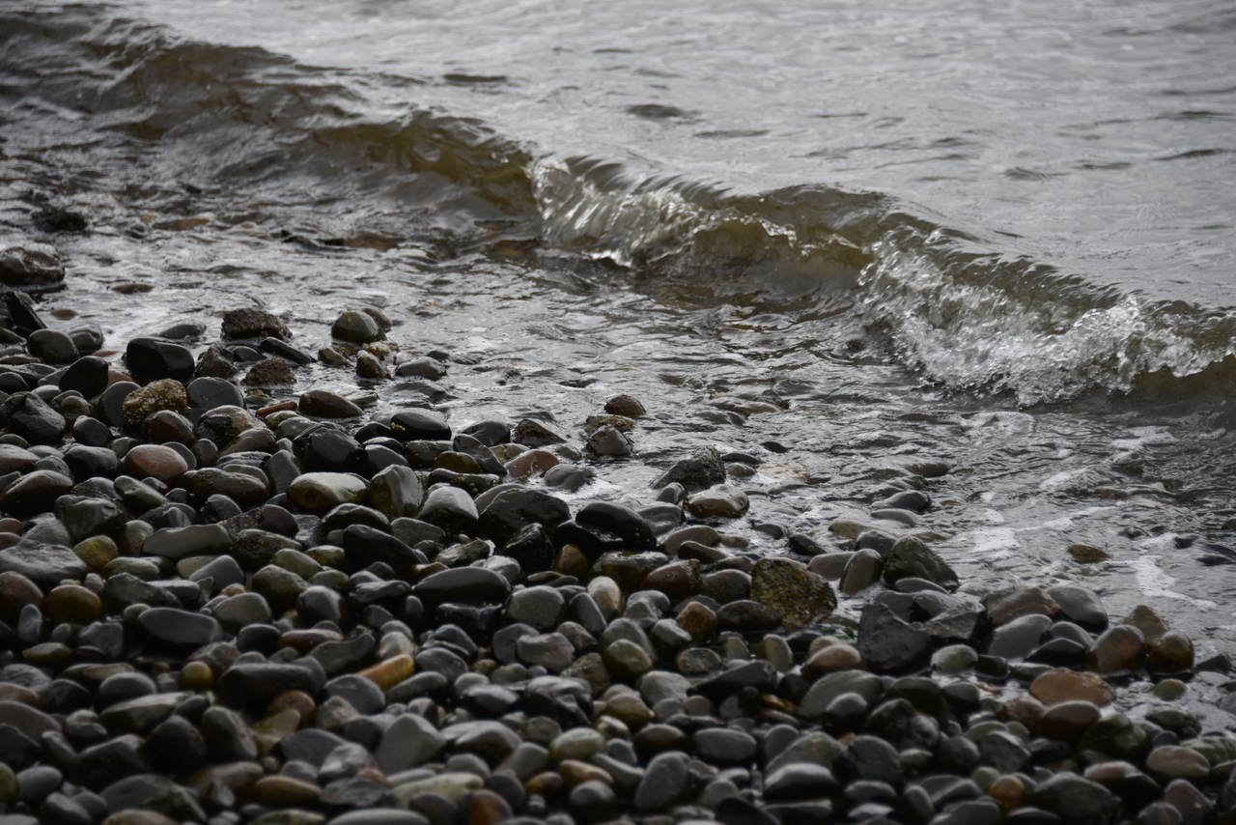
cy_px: 412
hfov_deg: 12.8
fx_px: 5494
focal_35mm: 160
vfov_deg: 8.6
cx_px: 618
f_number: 5.6
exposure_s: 1/320
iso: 180
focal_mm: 160
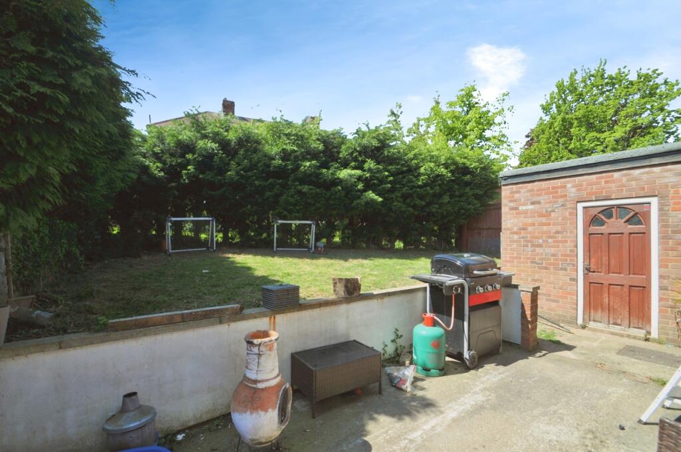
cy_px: 226
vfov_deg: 77.2
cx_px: 340
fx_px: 283
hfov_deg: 100.5
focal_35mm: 15
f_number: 8
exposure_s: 1/320
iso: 200
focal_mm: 10
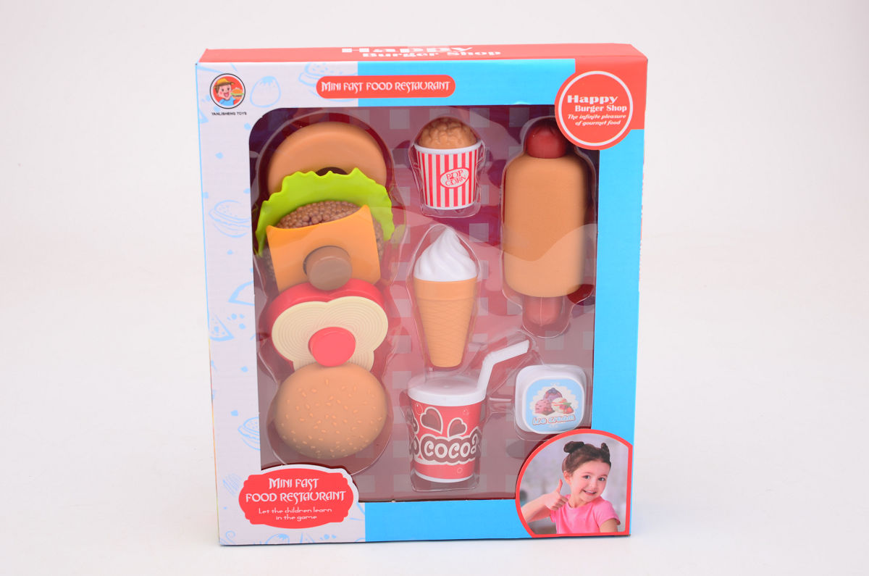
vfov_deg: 22.5
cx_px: 434
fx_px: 1445
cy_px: 288
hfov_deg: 33.5
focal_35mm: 60
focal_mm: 40
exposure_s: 1/160
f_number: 10
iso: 100
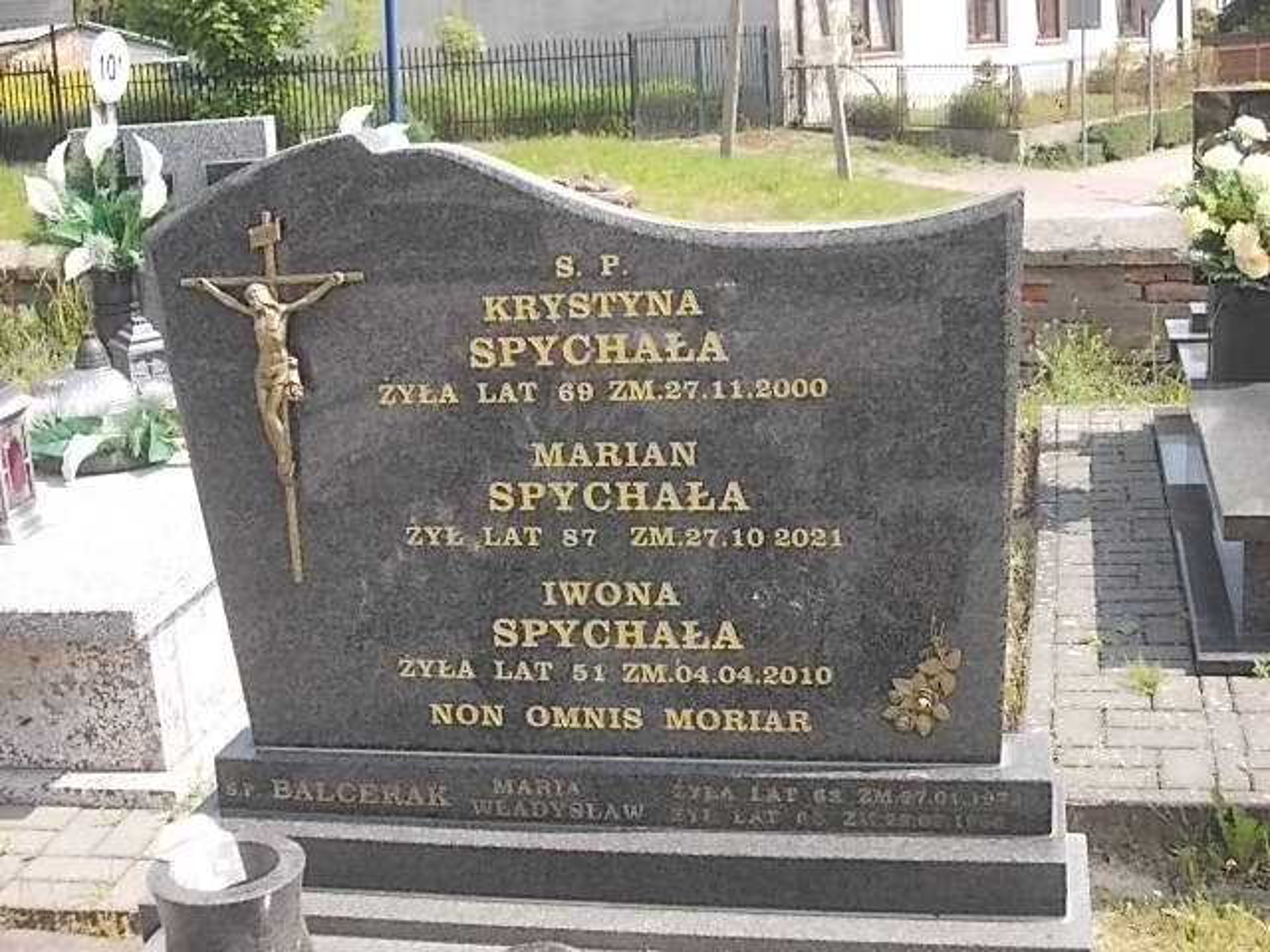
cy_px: 476
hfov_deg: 37.5
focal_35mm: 51
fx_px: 1871
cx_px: 635
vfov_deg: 28.6
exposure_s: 1/250
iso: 80
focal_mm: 7.2
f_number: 3.6
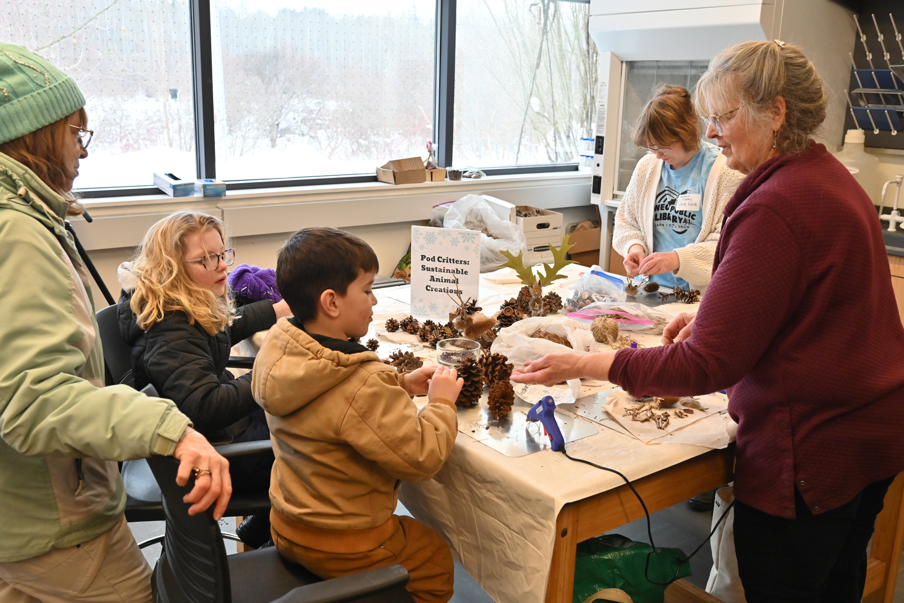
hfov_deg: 57.2
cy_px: 299
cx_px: 447
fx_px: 829
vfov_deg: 40.0
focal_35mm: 33
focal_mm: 32
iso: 2000
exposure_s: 1/160
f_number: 6.3
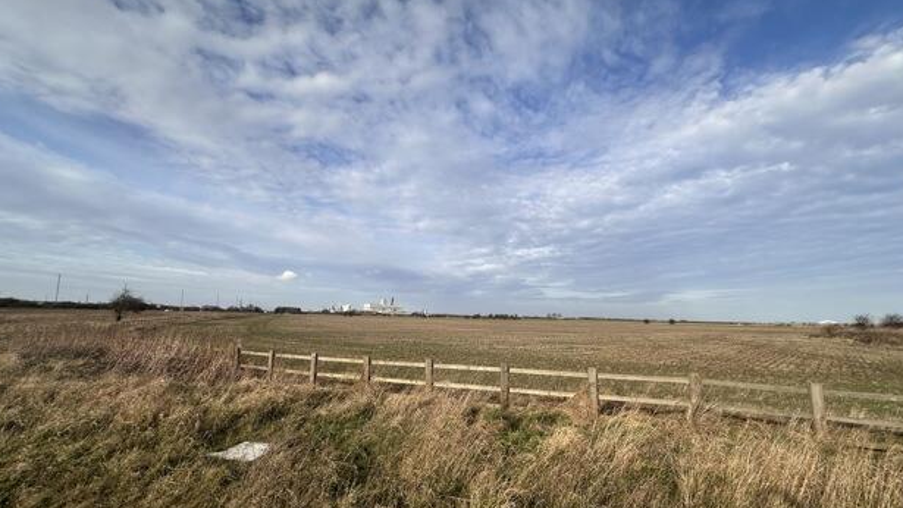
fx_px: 383
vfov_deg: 67.0
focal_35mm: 16
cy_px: 269
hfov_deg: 99.4
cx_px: 450
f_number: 2.2
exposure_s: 1/2132
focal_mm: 2.22
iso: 50
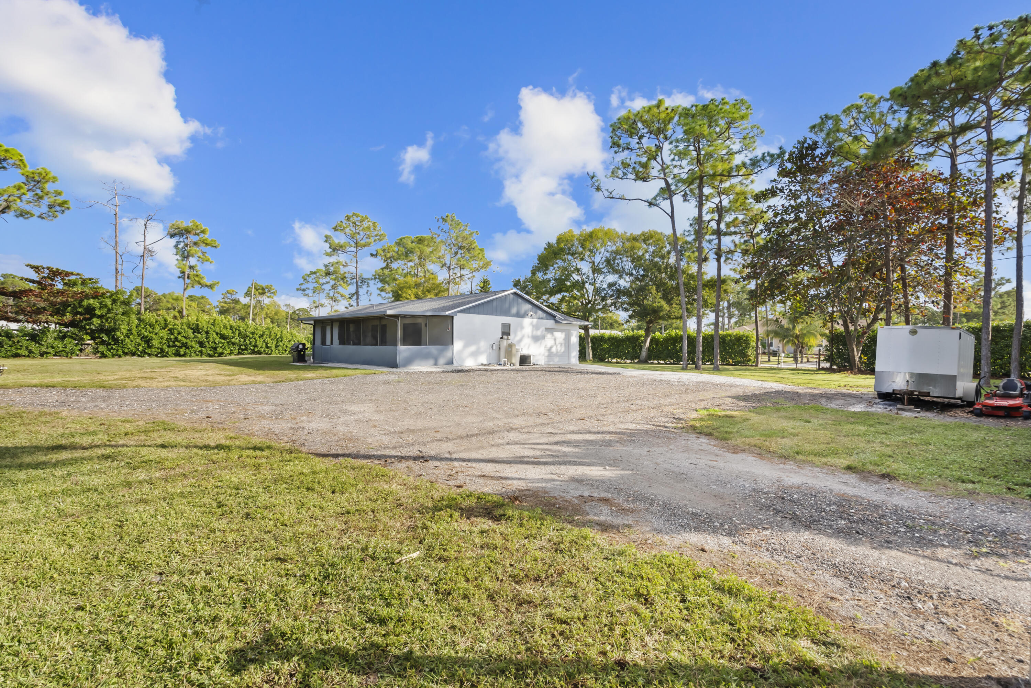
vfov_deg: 73.8
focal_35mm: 16
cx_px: 516
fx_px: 458
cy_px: 344
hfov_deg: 96.7
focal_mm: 16
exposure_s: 1/80
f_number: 8
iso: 1600
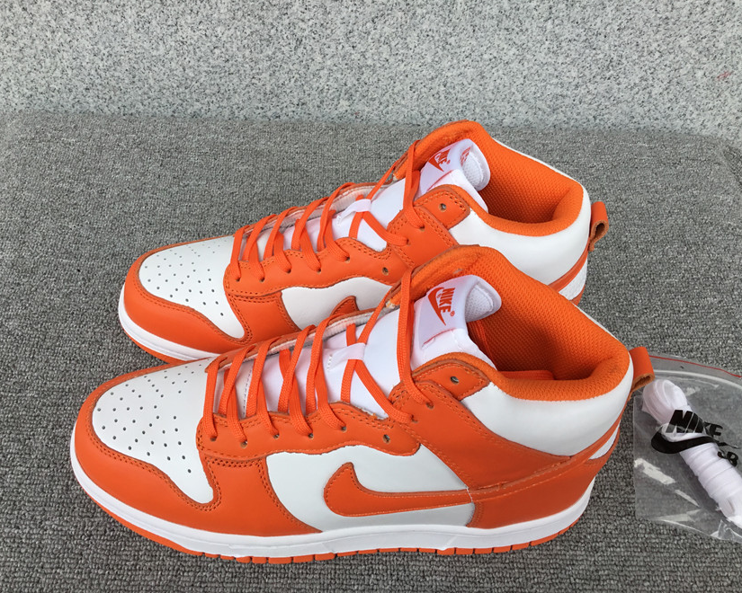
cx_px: 344
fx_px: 725
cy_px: 300
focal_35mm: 33
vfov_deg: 44.5
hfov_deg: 54.2
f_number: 2.4
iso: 25
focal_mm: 3.3
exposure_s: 1/204
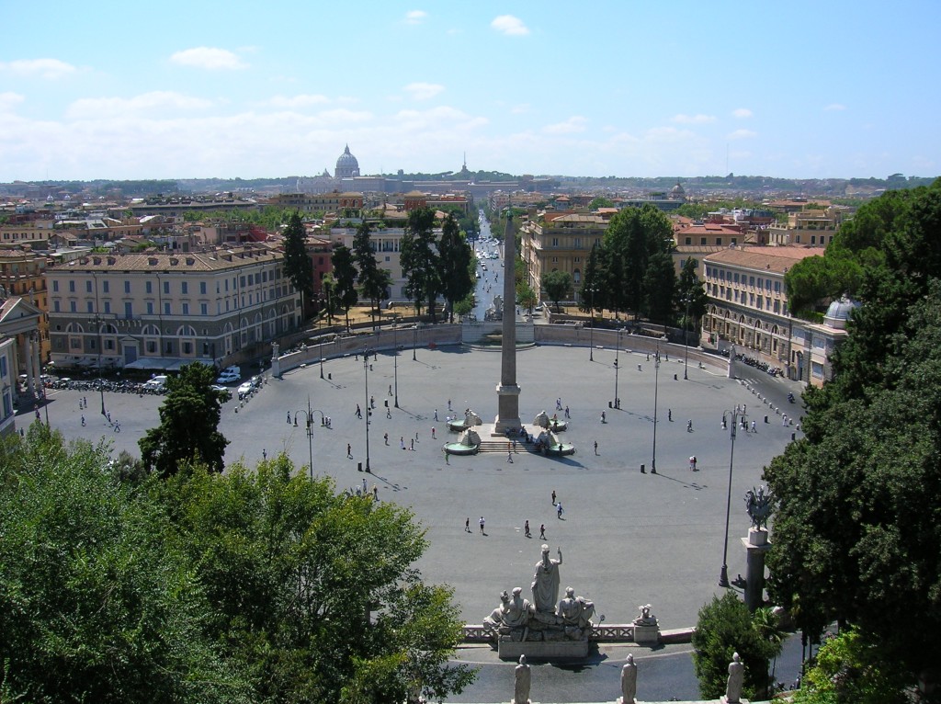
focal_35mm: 34
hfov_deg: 54.0
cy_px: 352
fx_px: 923
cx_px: 470
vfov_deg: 41.7
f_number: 4.9
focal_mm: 5.7
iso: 50
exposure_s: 1/426
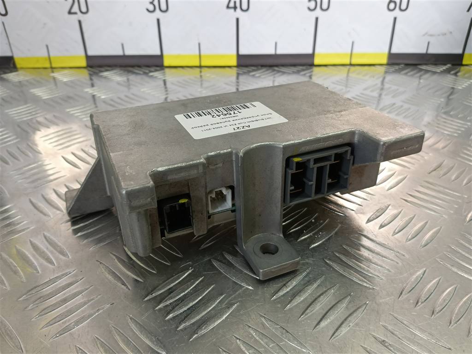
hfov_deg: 65.3
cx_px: 236
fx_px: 368
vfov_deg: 51.4
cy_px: 177
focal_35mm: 27
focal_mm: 4.11
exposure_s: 1/100
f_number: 1.6
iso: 153
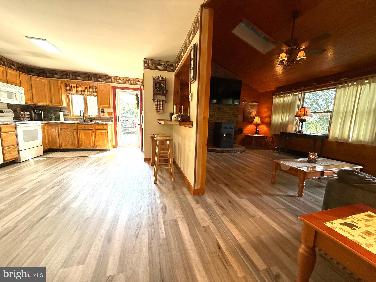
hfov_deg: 102.1
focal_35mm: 14
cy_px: 141
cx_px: 188
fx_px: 152
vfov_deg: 85.7
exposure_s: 1/120
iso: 250
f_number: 2.2
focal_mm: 2.22
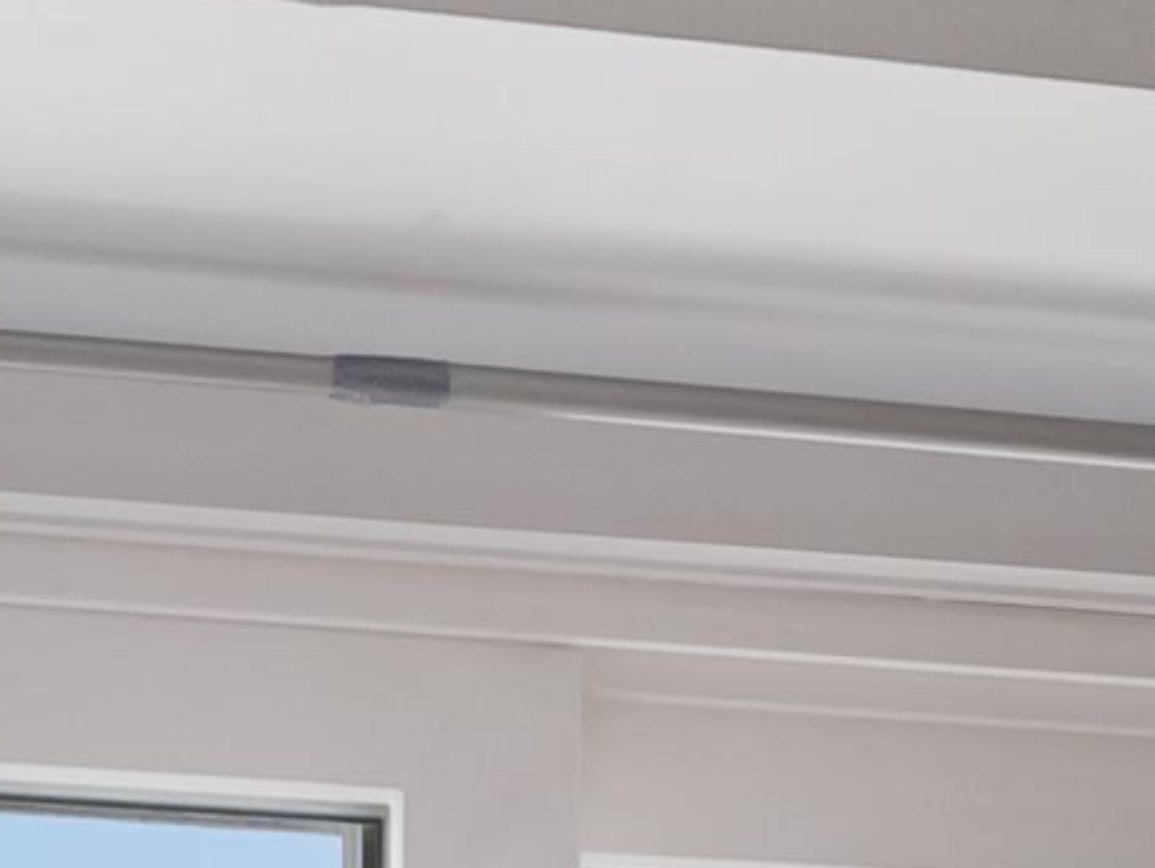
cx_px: 165
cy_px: 2282
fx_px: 3573
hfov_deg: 18.1
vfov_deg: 11.0
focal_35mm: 107
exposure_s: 1/80
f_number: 2.8
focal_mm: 8
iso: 100
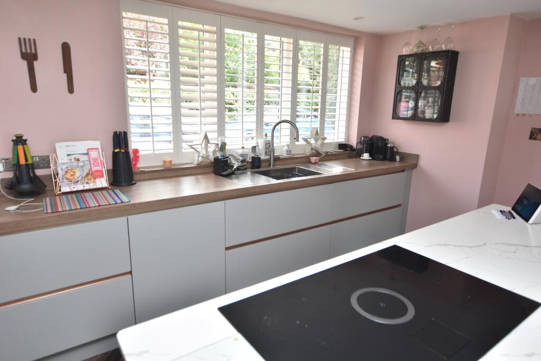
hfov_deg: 81.2
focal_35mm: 21
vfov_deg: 59.5
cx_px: 270
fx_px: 316
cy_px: 180
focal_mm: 14
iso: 100
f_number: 3.5
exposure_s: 1/40
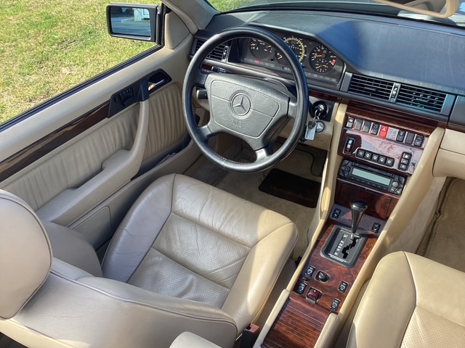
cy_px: 174
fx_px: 416
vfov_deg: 45.4
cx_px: 232
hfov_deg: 58.4
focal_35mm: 31
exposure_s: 1/120
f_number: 2.4
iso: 25
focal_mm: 3.3
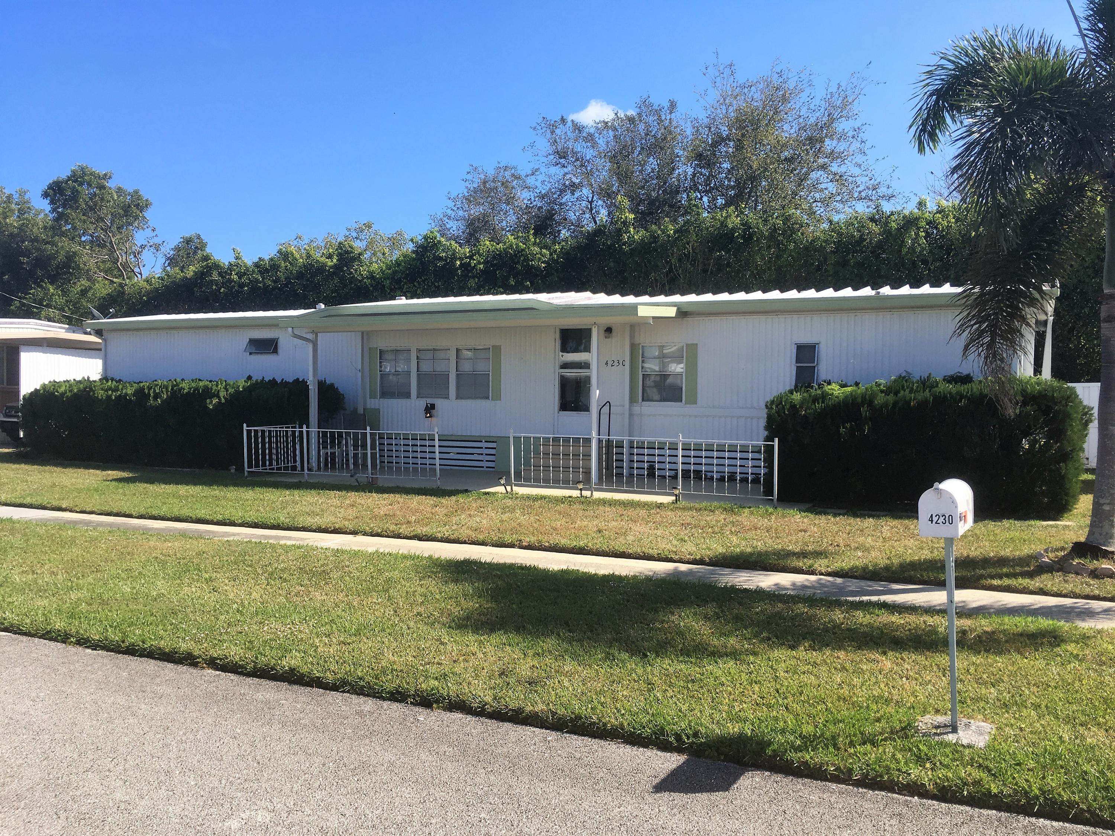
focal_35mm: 29
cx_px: 558
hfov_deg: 61.7
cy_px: 418
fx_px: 934
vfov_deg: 48.2
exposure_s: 1/1099
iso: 25
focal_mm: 4.15
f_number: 2.2
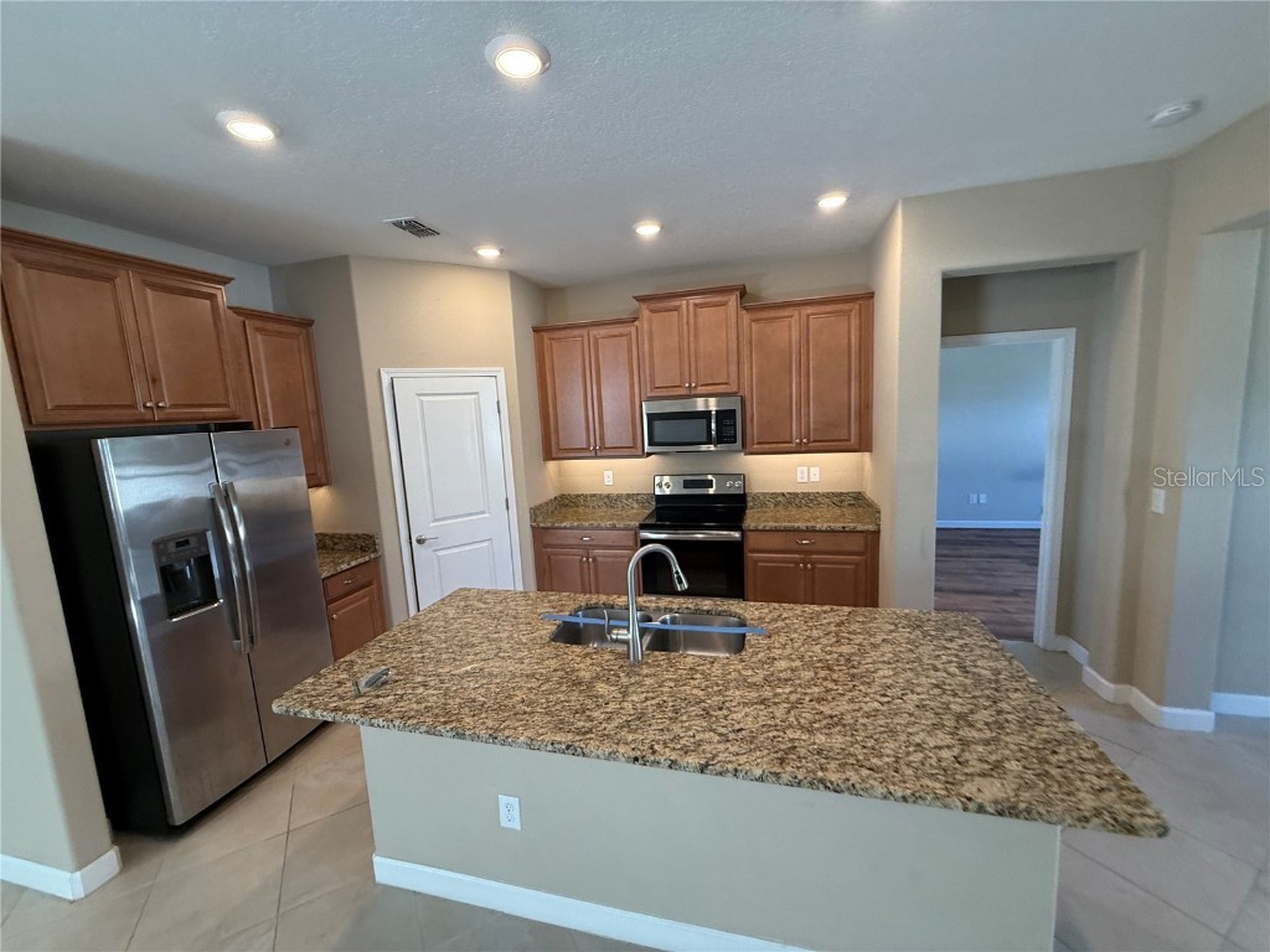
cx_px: 635
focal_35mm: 14
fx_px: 514
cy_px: 476
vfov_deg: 85.7
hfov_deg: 102.1
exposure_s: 1/99
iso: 200
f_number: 2.2
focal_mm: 2.22
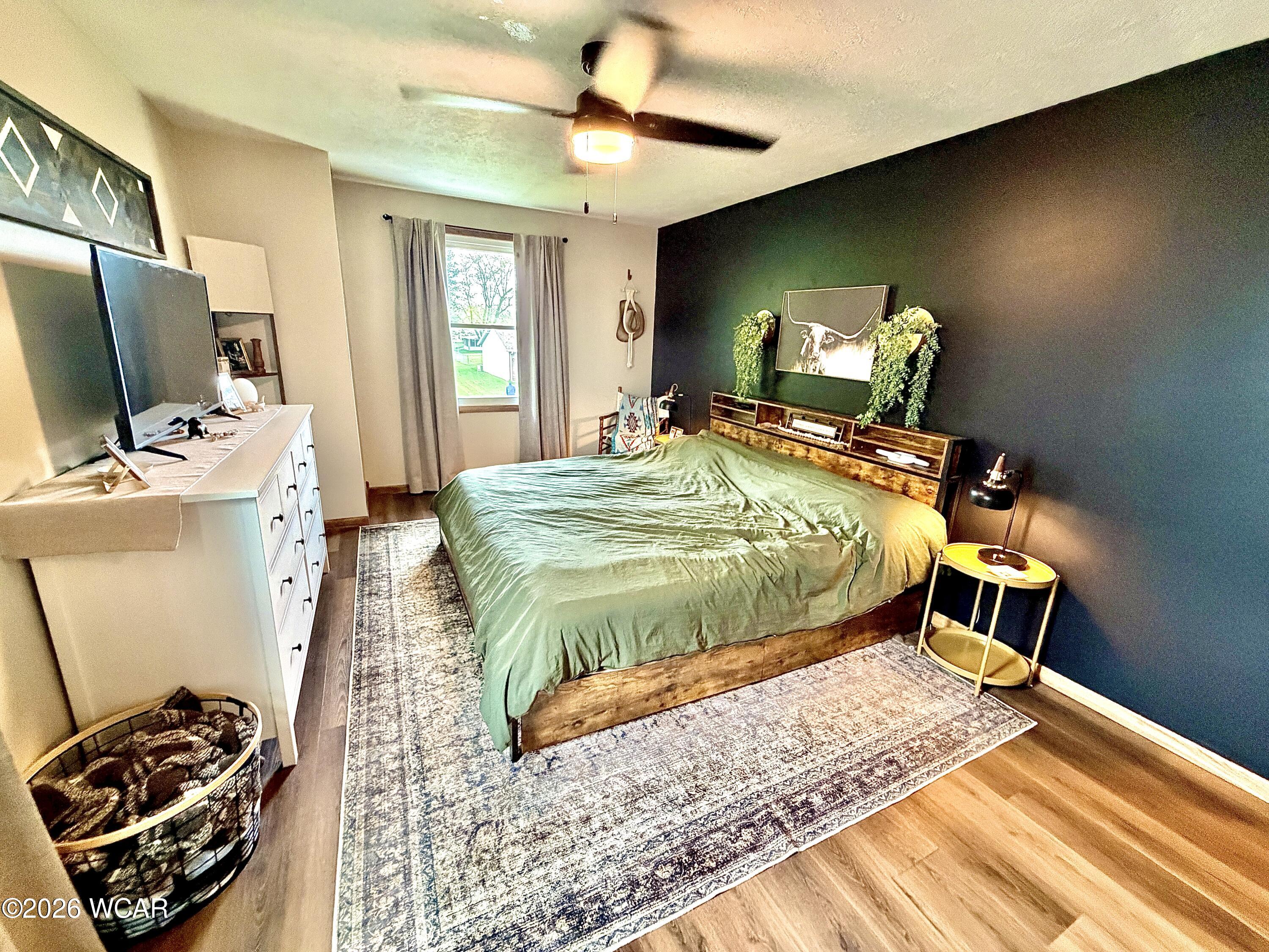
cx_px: 634
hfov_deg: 102.1
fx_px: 513
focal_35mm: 14
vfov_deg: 85.7
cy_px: 476
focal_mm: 2.22
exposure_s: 1/60
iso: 500
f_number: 2.2
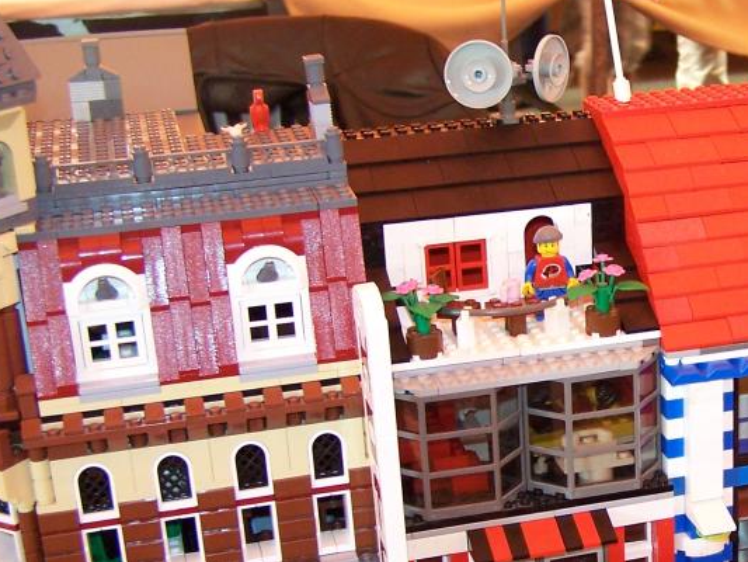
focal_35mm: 73
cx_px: 699
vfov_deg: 20.1
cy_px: 389
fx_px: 1578
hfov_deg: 25.7
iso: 140
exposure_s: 1/3
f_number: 2.8
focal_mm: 6.3
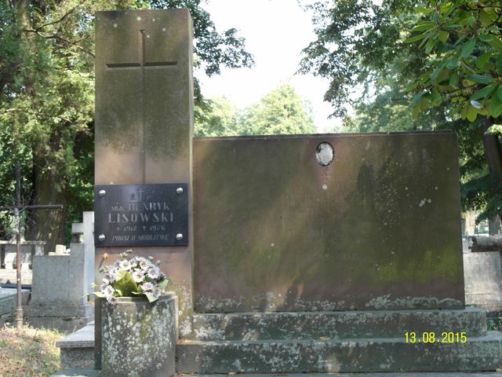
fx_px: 609
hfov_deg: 44.8
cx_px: 251
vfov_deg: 34.3
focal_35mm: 42
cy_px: 188
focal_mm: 9.1
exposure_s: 1/90
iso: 100
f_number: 3.8
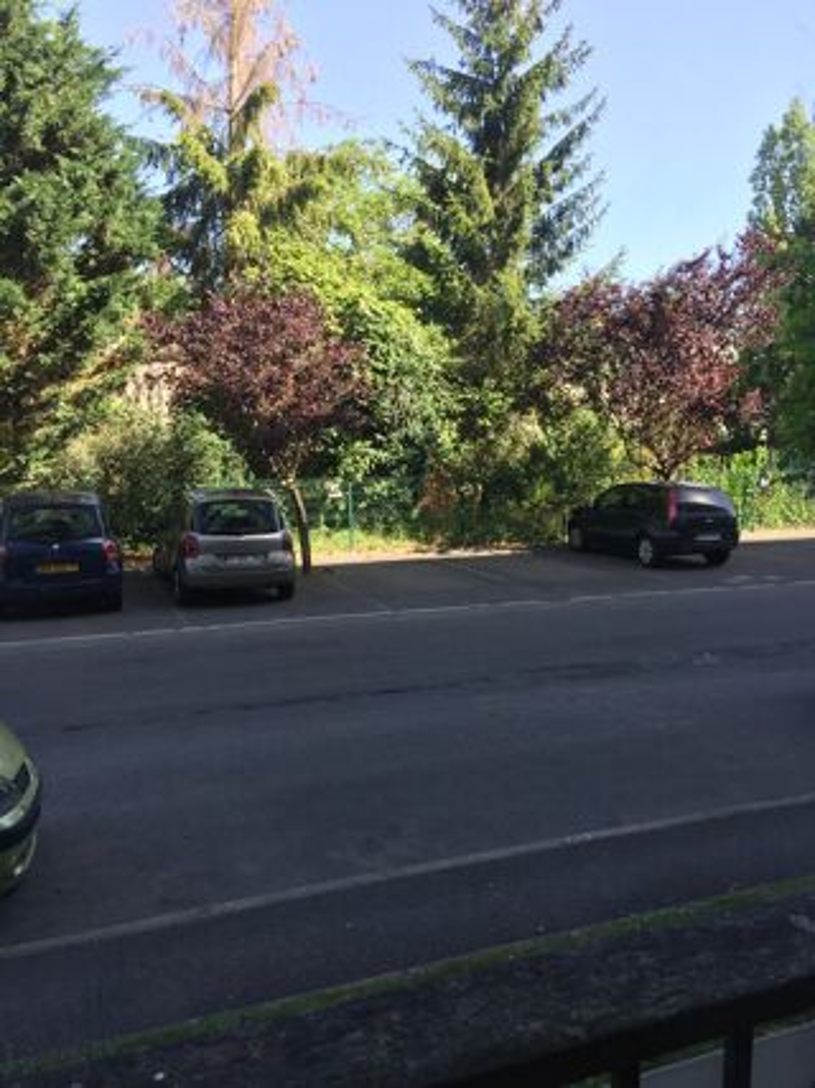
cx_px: 408
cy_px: 544
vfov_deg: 61.7
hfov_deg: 48.2
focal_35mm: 29
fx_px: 911
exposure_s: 1/347
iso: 32
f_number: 2.2
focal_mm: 4.15
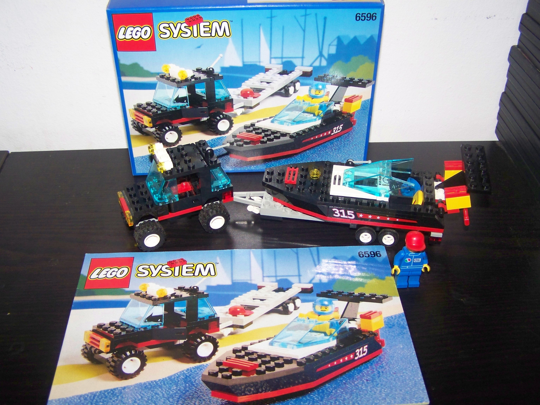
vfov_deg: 37.7
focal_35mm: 38
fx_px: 593
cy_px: 202
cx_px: 270
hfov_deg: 49.0
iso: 200
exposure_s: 1/30
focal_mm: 6.3
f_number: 2.8
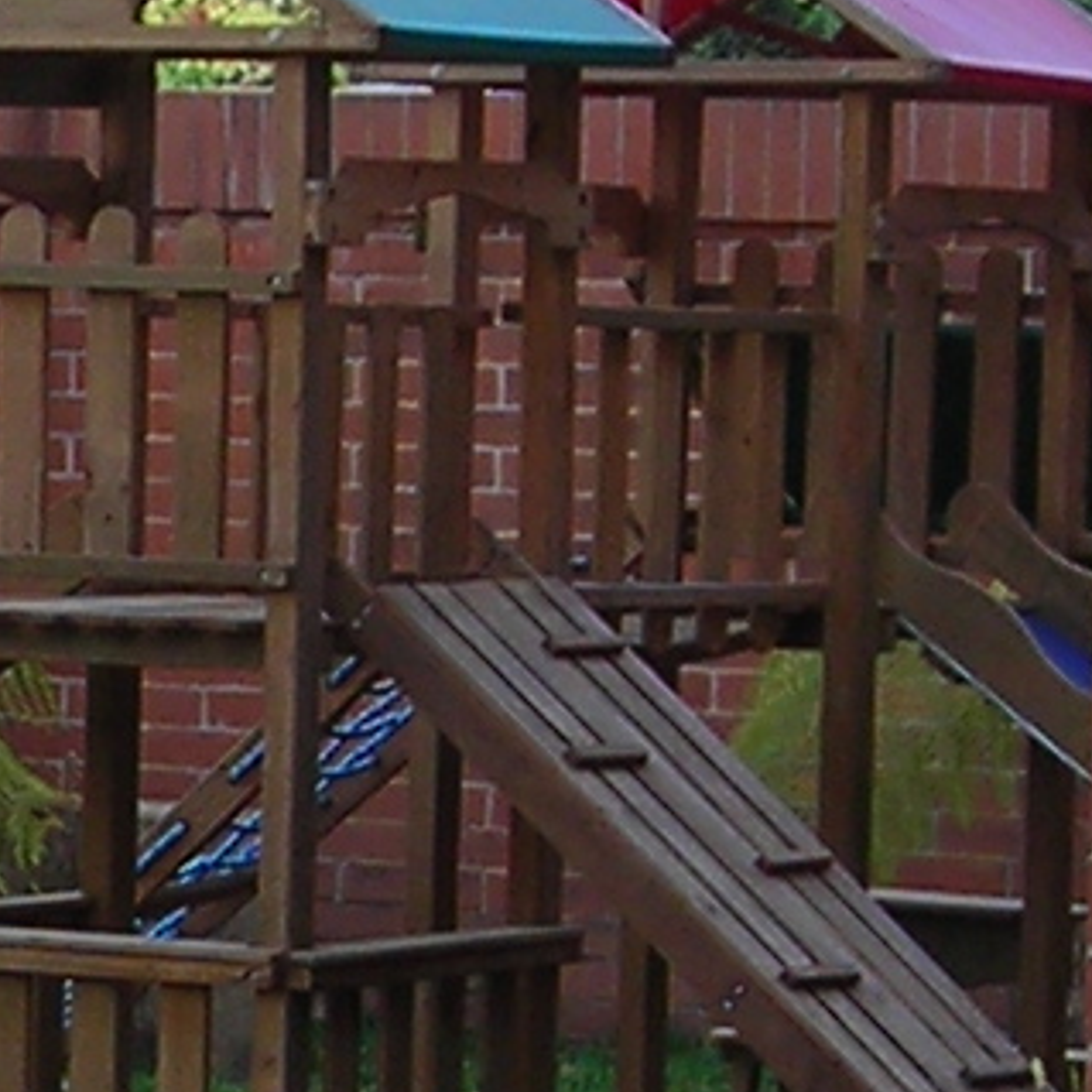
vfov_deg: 6.4
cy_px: 1071
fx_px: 9743
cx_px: -561
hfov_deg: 6.3
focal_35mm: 273
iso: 50
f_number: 3.2
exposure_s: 1/154
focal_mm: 6.3
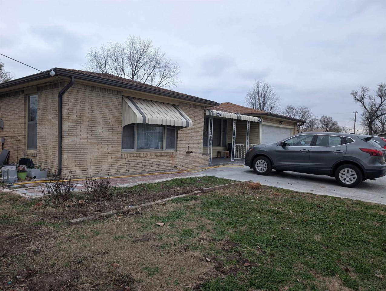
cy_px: 146
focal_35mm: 24
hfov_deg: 71.5
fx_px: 268
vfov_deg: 56.9
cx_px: 193
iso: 29
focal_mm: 6.9
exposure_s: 1/44.6
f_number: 1.68
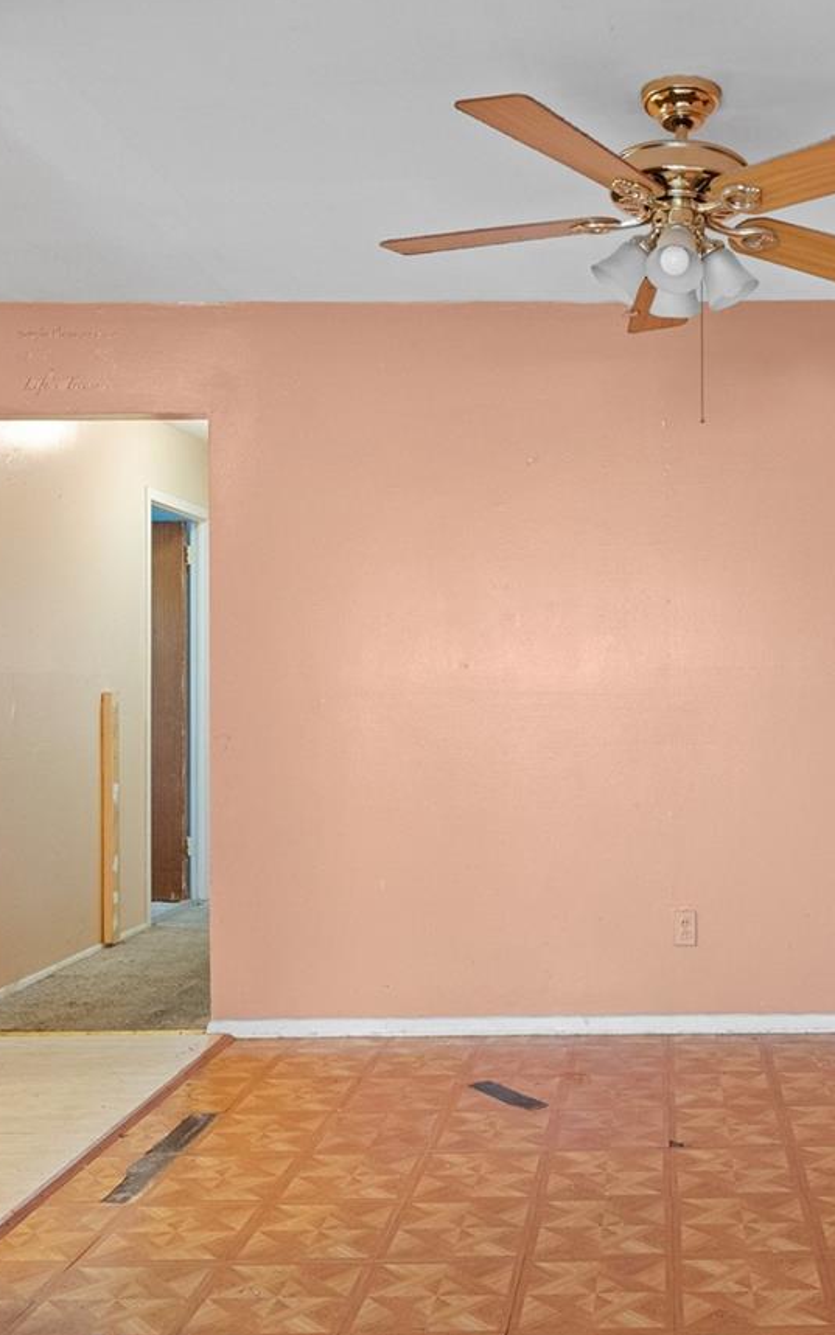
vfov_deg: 56.7
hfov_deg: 36.0
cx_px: 673
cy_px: 703
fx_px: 1238
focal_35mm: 34
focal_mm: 14
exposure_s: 1/1.67
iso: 1600
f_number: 10
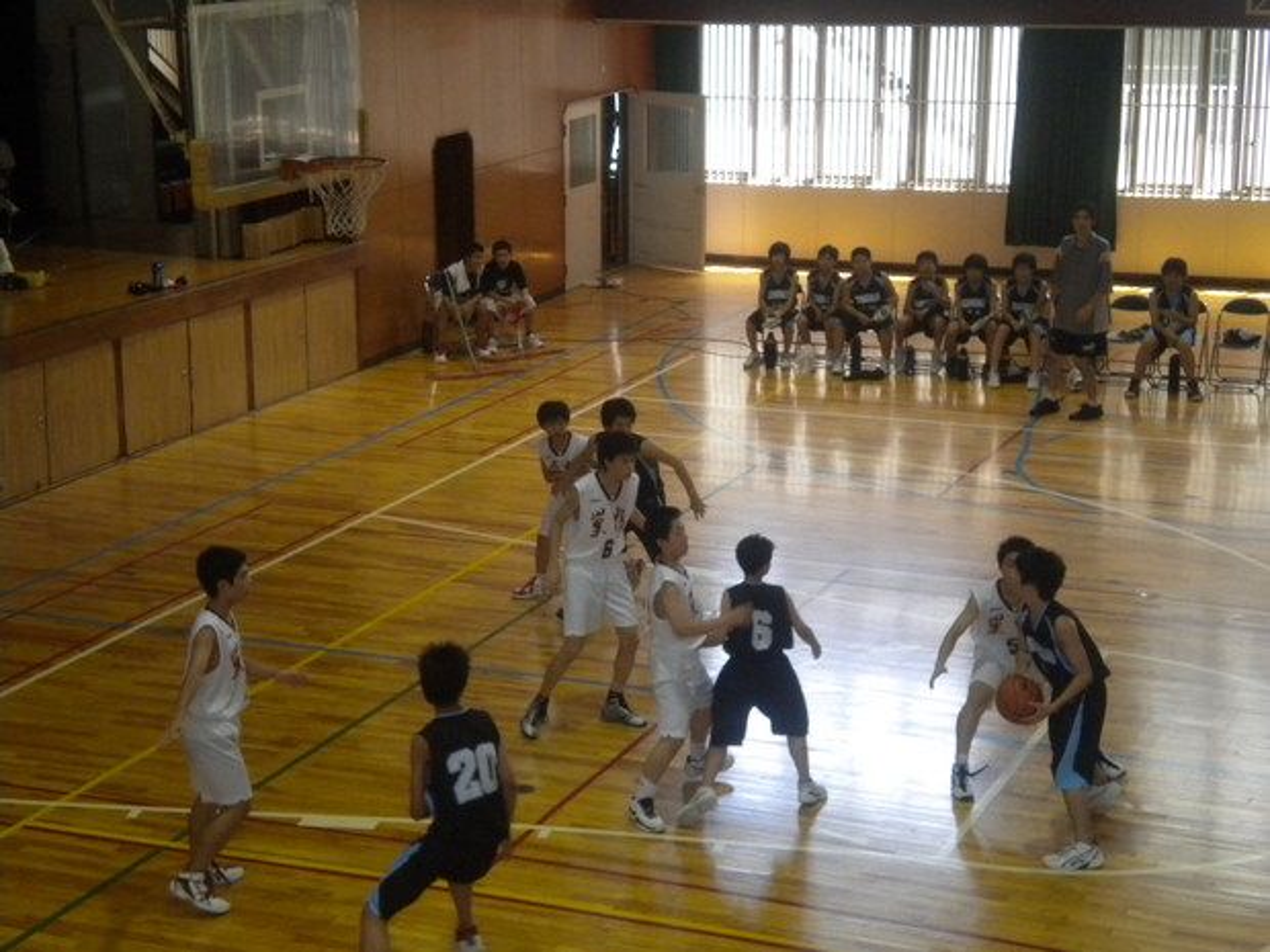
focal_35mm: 68
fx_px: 2495
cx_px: 635
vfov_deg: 21.6
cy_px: 476
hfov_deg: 28.6
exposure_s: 1/138
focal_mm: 12.3
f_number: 4.6
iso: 544
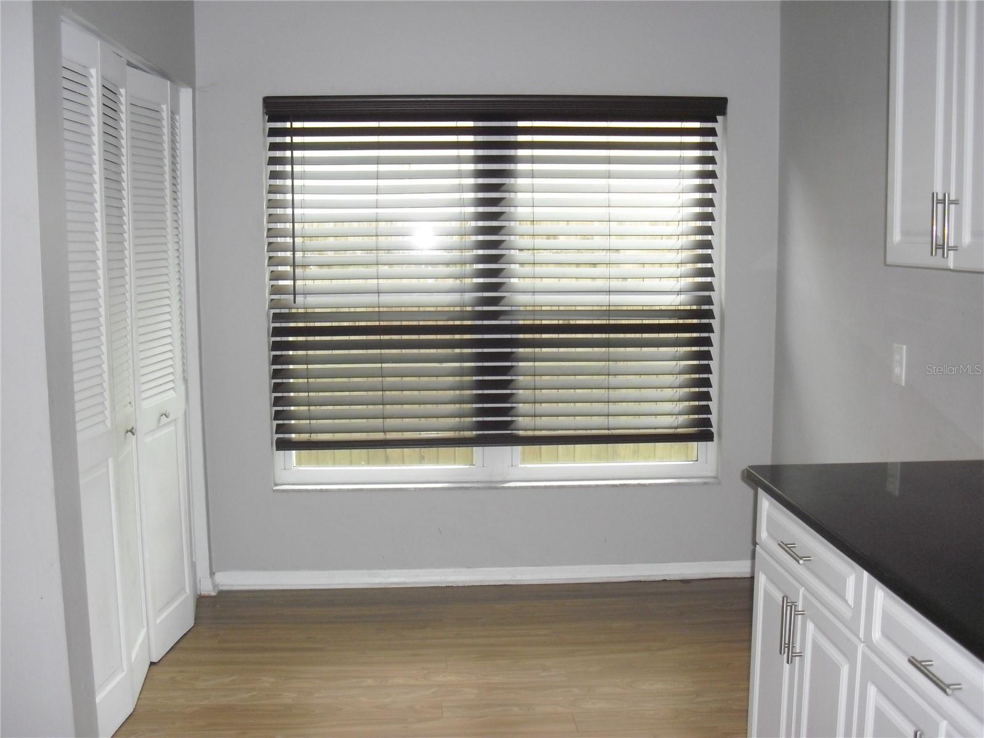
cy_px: 369
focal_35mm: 38
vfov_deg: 37.7
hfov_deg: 49.0
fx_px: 1080
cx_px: 492
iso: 200
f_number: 2.8
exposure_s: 1/100
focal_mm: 6.2
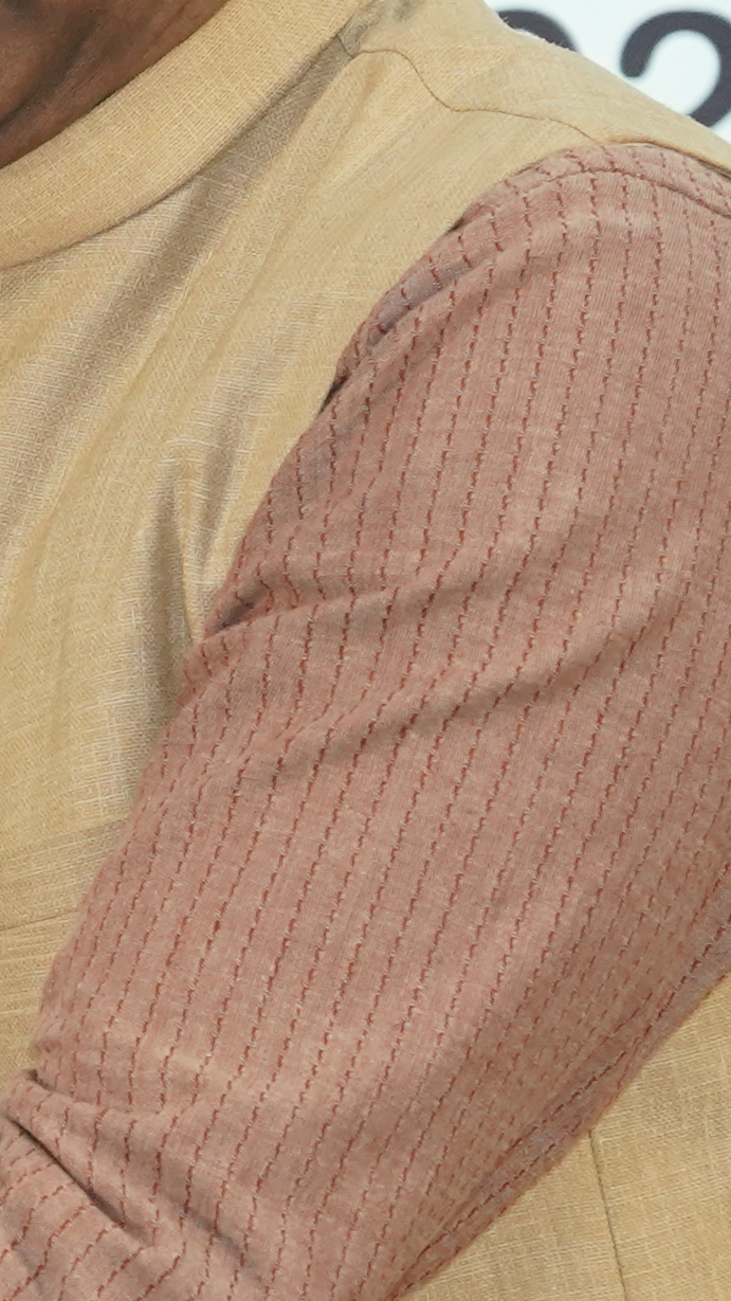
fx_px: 15340
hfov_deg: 2.7
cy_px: 757
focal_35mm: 445
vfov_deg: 4.9
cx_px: -1011
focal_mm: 87
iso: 2000
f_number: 6.3
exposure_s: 1/200
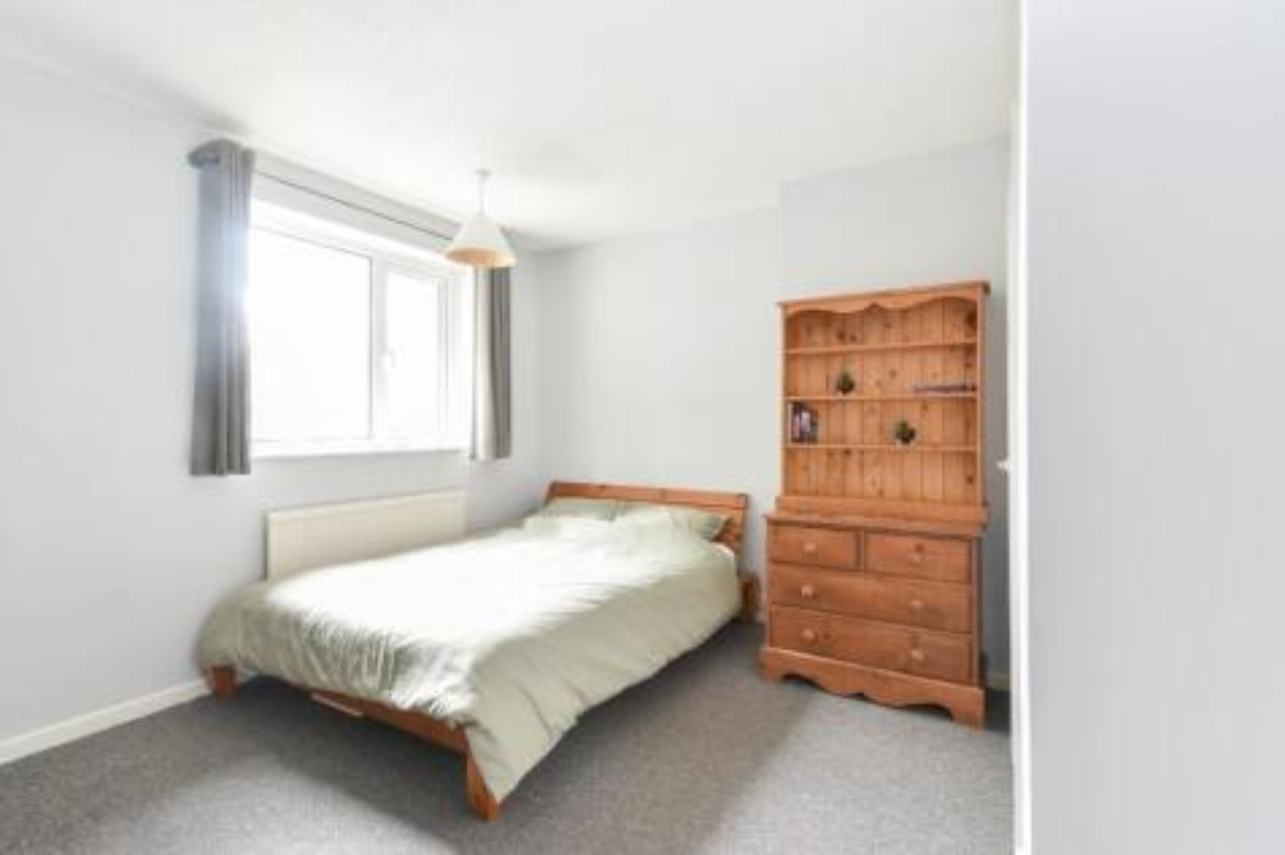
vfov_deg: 72.0
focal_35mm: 16
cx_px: 642
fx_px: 589
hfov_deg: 95.0
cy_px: 428
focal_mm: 11
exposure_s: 1/1.67
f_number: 9
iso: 200
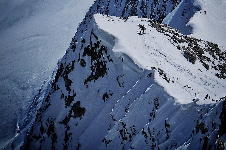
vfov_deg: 15.3
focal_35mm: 89
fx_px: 559
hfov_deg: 22.9
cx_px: 117
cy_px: 60
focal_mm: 46
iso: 100
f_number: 9
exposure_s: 1/500
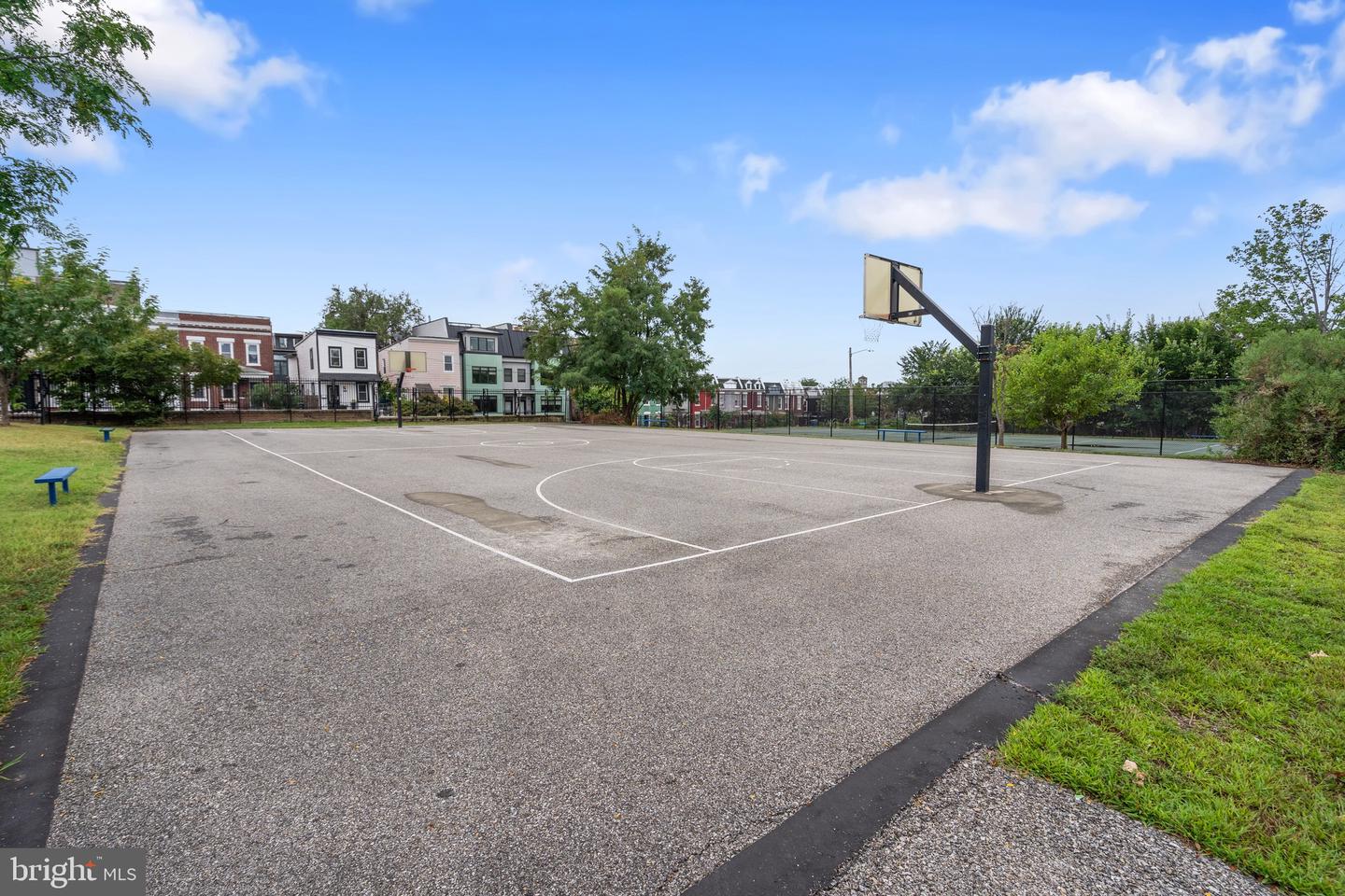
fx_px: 598
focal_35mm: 16
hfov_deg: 96.7
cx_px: 672
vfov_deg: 73.7
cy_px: 448
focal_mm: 16
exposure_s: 1/1000
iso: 500
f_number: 8
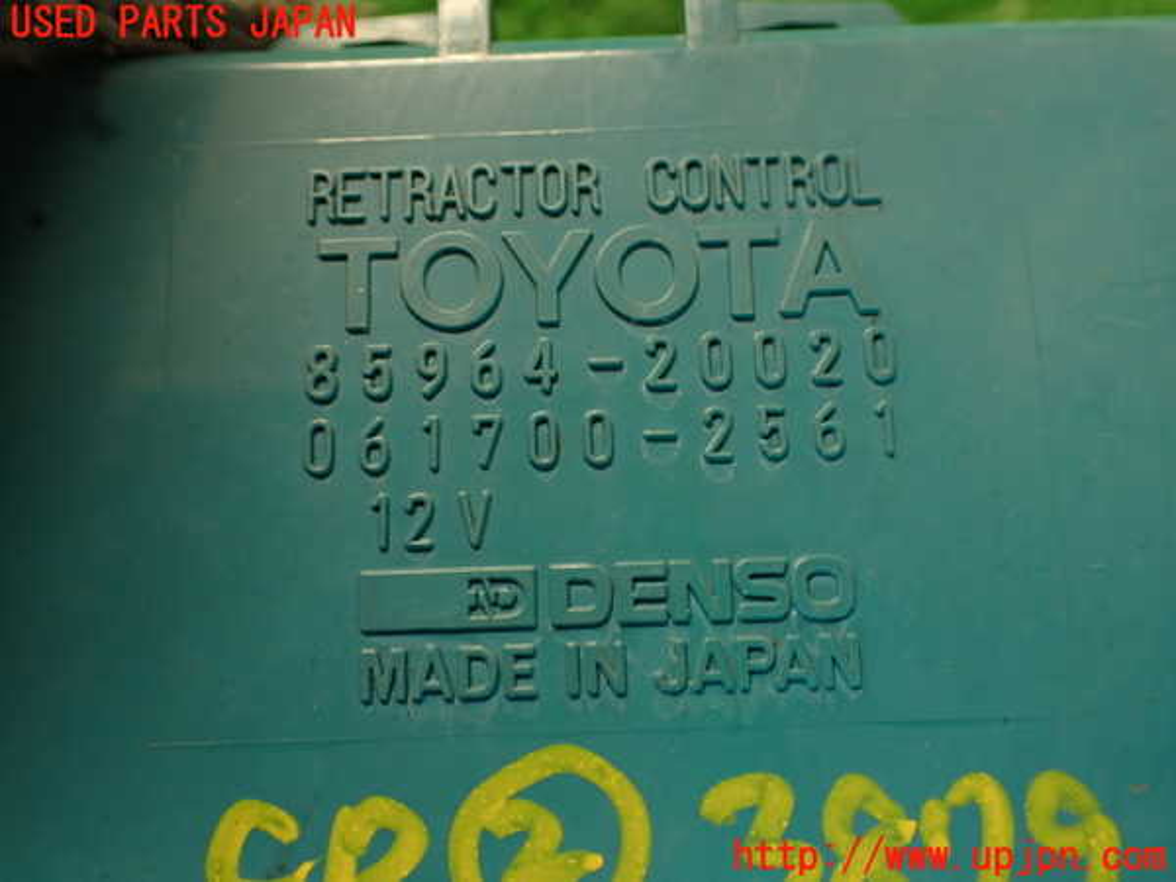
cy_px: 441
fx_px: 1087
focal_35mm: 32
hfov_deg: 56.8
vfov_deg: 44.2
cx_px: 588
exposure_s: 1/30
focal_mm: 5.79
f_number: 2.4
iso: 200
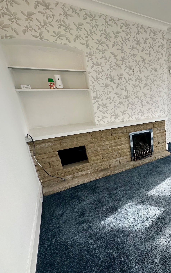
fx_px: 149
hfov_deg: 48.6
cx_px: 173
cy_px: 136
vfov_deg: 85.1
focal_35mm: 20
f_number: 2.2
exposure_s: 1/141
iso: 40
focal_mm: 2.22
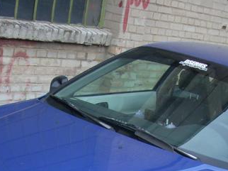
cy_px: 197
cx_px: 116
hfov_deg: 21.3
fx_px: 606
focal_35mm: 92
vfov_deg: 15.5
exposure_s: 1/71.3
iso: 64
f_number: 2.8
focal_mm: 6.2
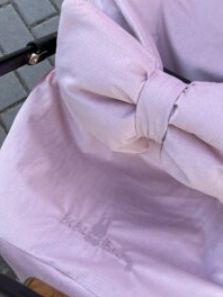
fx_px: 507
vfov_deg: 31.6
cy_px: 46
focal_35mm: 59
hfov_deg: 24.1
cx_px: 205
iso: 50
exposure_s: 1/887
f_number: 1.5
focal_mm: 5.7
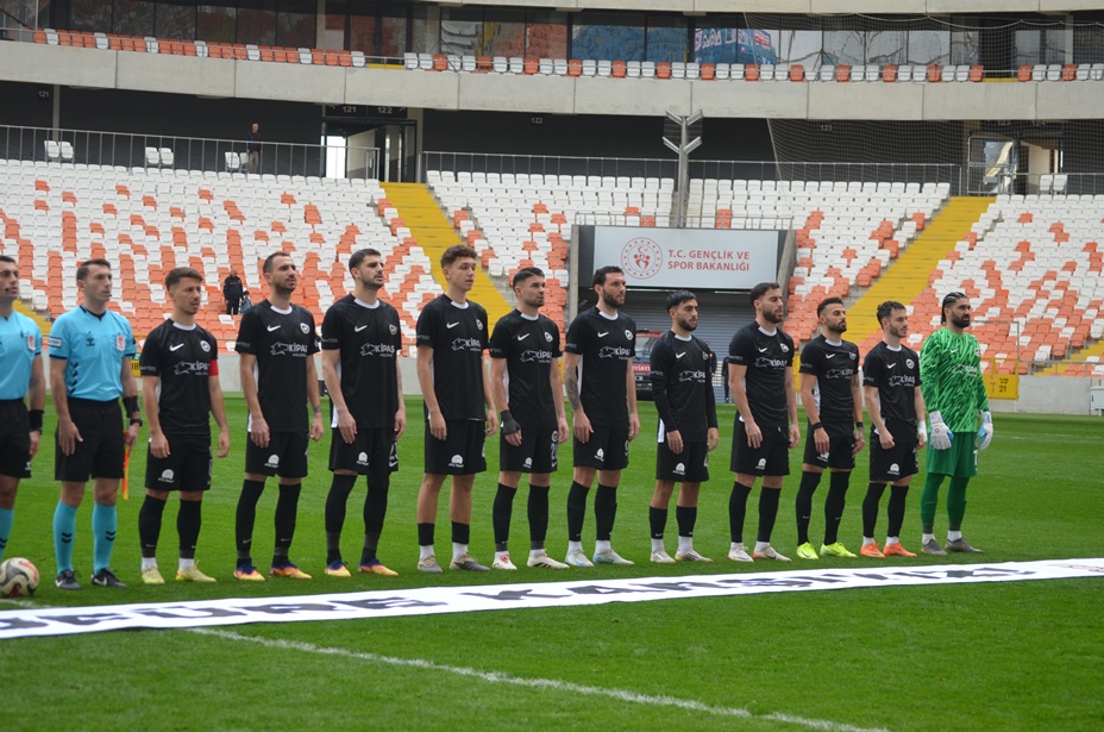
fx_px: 3122
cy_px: 366
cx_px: 552
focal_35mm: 102
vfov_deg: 13.4
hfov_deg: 20.1
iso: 200
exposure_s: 1/160
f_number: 6.3
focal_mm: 68
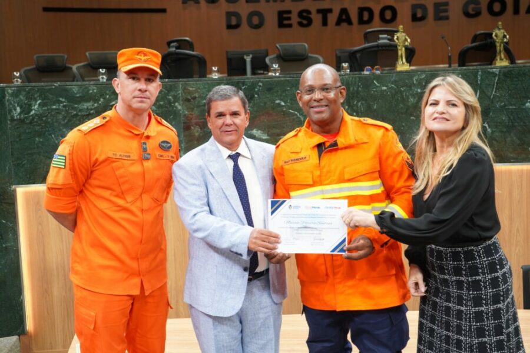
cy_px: 176
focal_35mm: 43
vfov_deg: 31.2
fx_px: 633
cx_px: 265
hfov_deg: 45.4
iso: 2500
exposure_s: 1/250
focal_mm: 43
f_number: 5
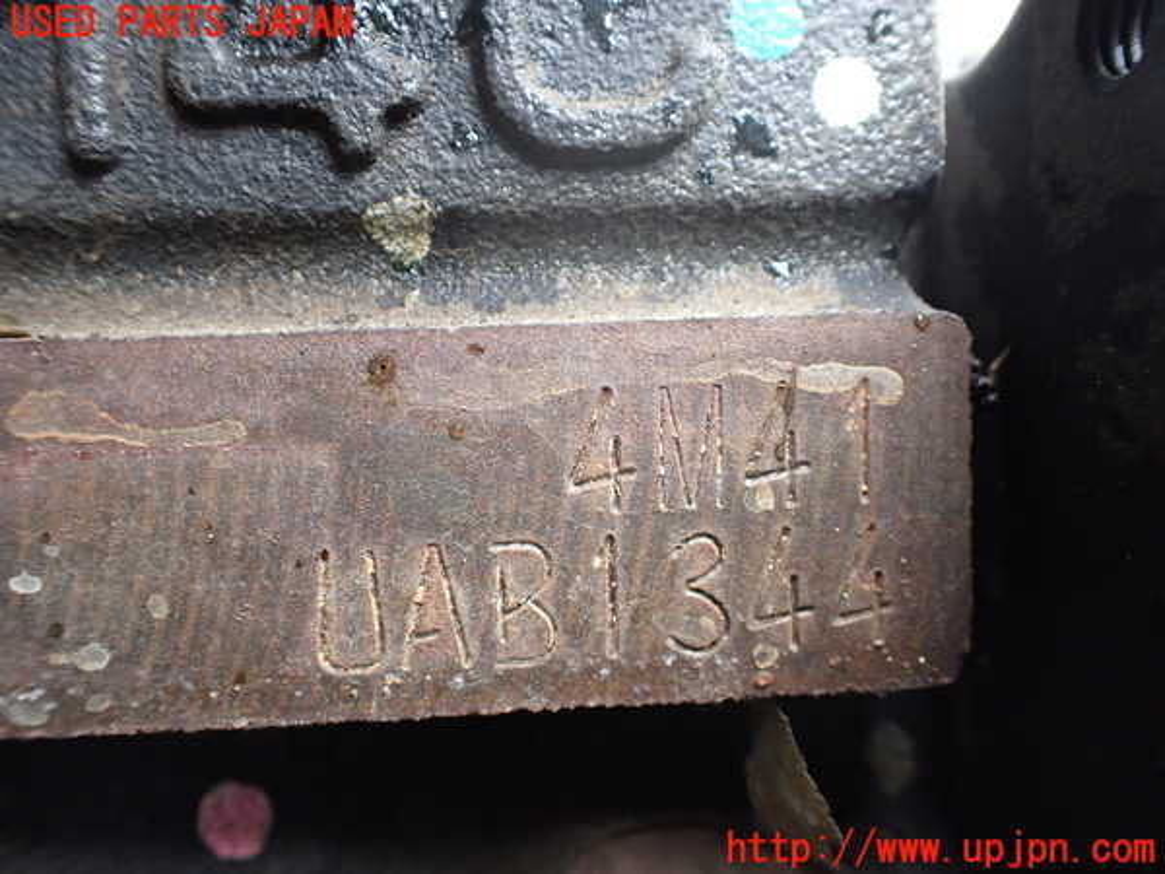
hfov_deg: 60.0
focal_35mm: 30
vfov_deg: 46.8
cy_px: 437
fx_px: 1010
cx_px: 582
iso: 400
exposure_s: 1/125
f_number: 2.3
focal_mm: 5.4
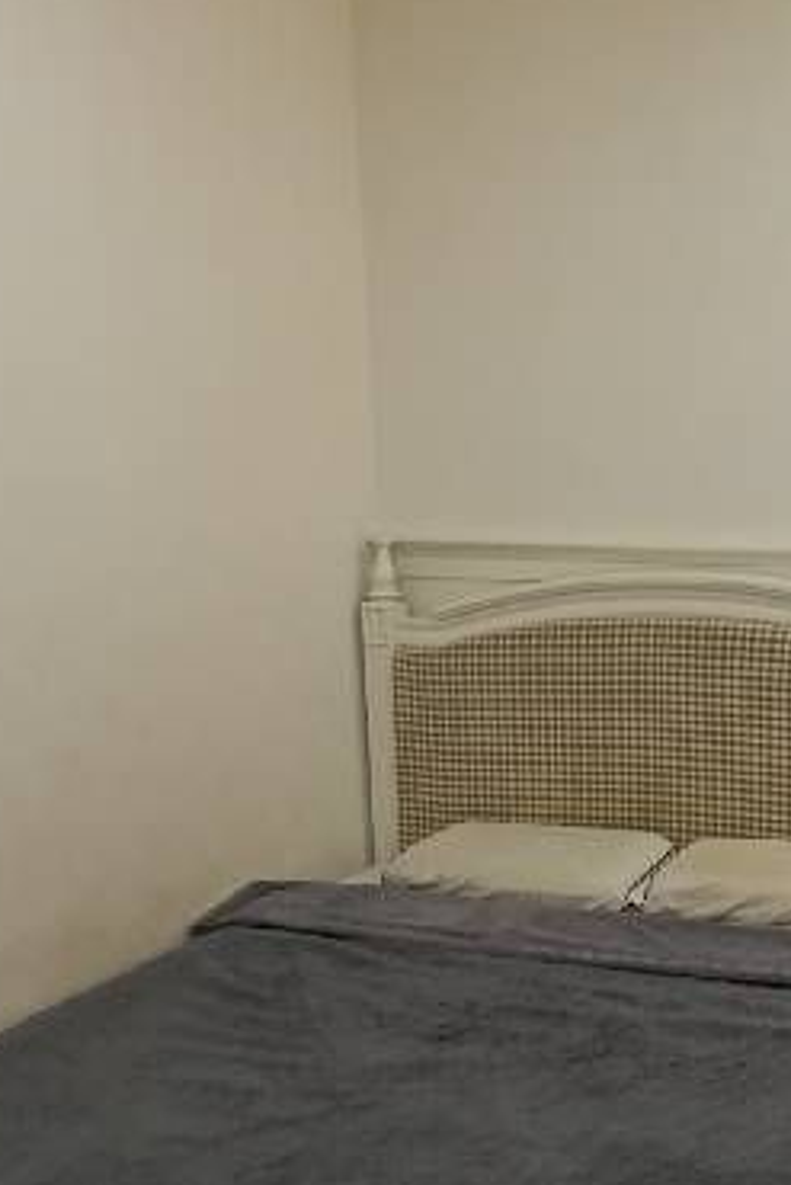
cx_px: 772
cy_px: 746
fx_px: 1515
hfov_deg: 27.7
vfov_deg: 42.4
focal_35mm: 46
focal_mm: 1.65
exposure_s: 1/33.4
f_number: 2.2
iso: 400
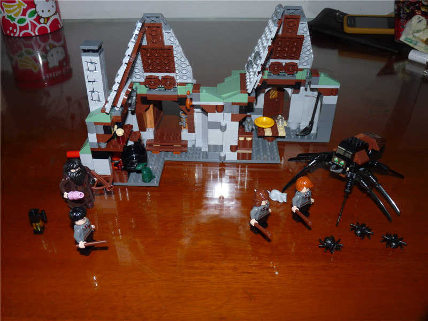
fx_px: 396
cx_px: 214
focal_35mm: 32
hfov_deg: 56.8
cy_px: 160
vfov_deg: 44.2
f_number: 3
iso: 100
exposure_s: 1/30
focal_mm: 5.8
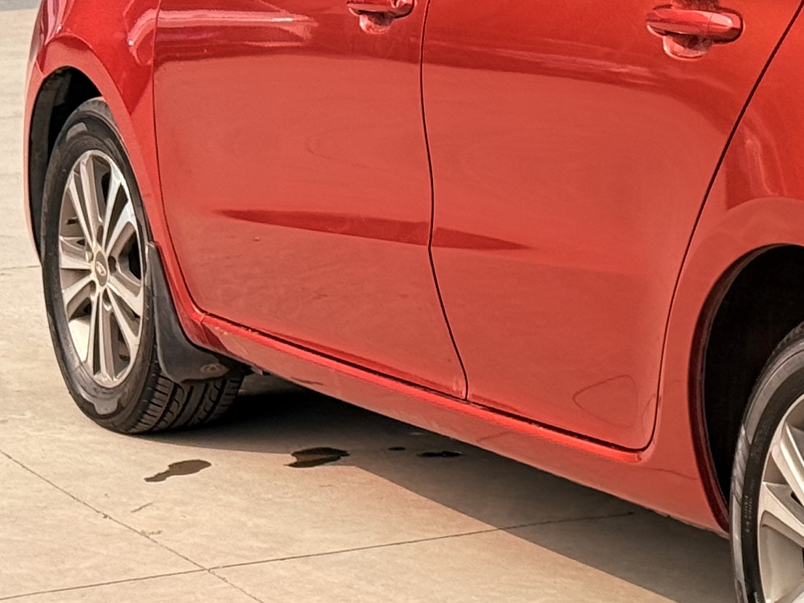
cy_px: 119
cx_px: 1142
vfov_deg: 9.4
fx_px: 3647
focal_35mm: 157
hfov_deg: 12.1
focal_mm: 6.76
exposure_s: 1/3704
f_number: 1.78
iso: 100
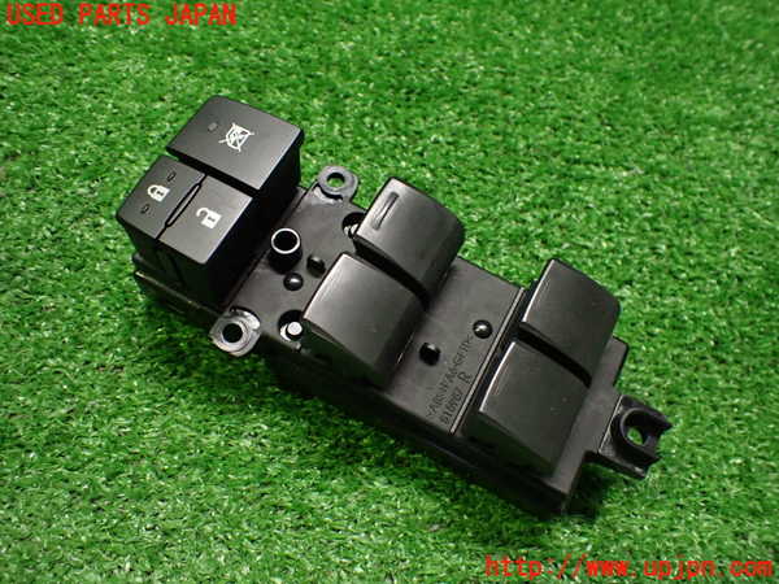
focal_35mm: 30
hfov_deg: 60.0
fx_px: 675
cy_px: 292
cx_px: 390
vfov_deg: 46.8
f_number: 2.3
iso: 800
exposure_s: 1/50
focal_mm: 5.4
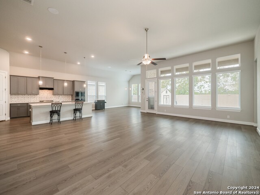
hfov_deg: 102.1
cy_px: 98
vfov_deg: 85.7
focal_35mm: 14
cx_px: 130
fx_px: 105
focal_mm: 7
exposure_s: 1/250
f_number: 5
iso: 500
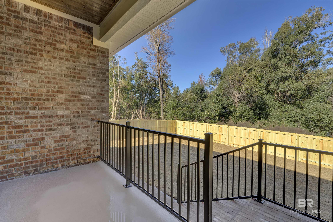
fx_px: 148
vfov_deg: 73.8
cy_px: 111
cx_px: 166
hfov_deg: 96.7
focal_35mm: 16
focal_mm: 16
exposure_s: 1/400
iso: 800
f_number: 6.3
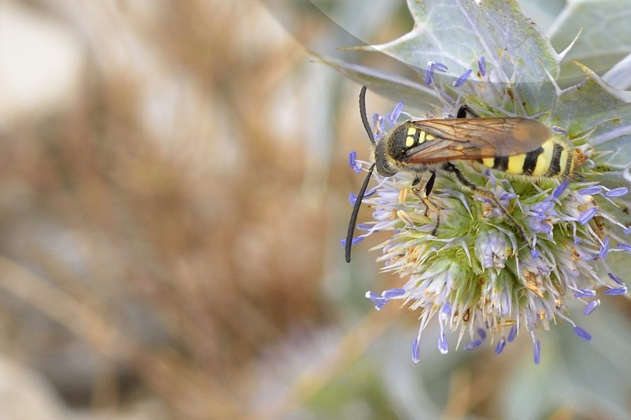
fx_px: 3346
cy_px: -214
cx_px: 515
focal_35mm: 191
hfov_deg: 10.7
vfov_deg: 7.1
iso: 400
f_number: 13
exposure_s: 1/250
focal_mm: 70
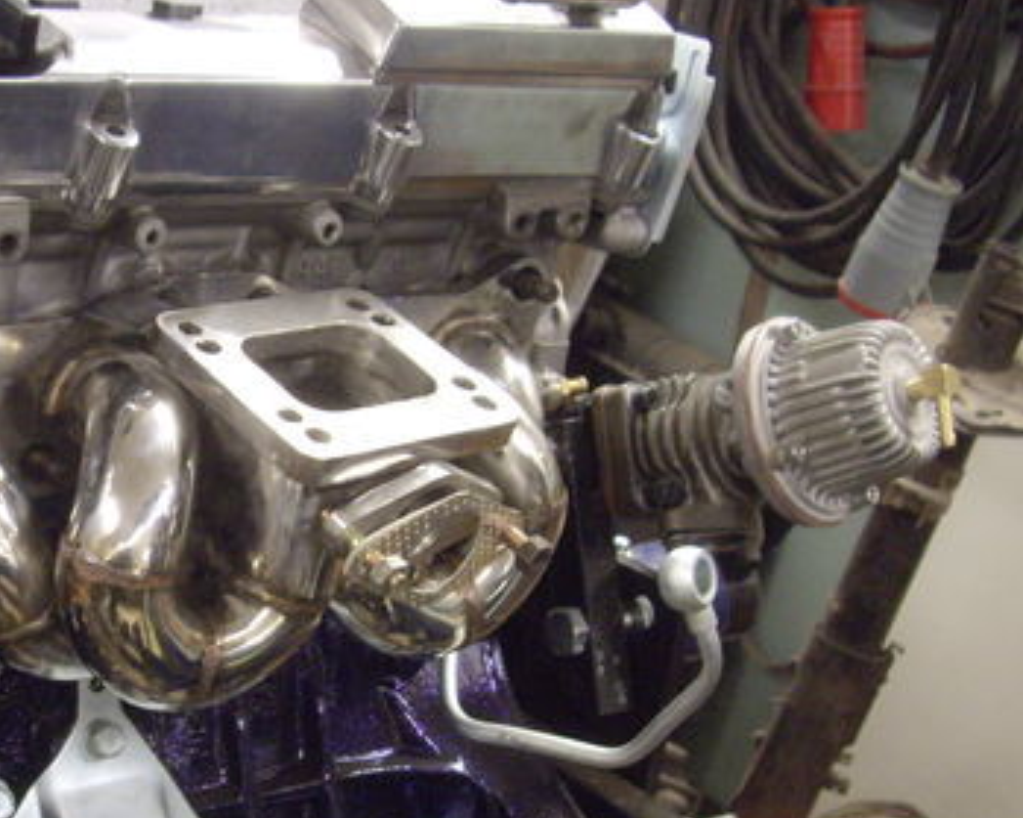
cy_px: 575
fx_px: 2058
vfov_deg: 22.3
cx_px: 182
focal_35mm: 68
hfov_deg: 27.3
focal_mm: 7.9
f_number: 2.8
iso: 400
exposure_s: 1/40
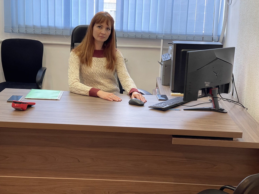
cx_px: 130
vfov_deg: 22.9
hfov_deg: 30.3
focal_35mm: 64
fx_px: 479
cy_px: 97
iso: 250
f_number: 2.2
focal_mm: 7.5
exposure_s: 1/50
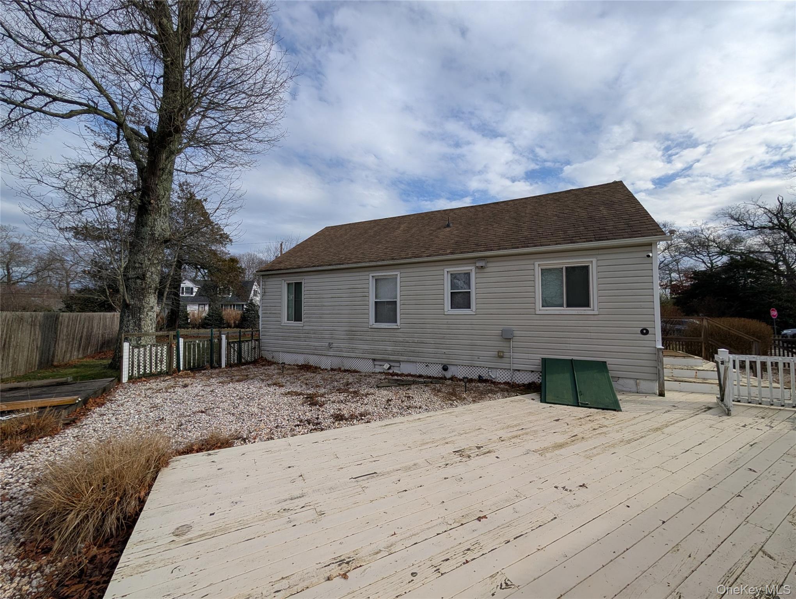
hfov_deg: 110.5
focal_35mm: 12
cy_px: 300
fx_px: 276
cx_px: 398
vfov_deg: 94.6
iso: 55
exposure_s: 1/3906
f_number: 1.7
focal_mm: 2.02
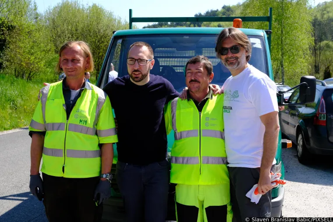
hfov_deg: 53.1
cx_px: 166
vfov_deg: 36.9
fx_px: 333
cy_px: 111
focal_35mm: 36
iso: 320
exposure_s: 1/640
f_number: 5.6
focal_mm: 24.2
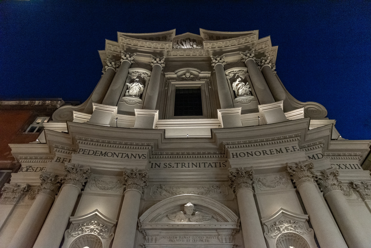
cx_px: 186
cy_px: 124
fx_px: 247
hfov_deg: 73.7
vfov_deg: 53.2
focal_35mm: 24
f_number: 2.8
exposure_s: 1/125
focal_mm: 24
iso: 12800
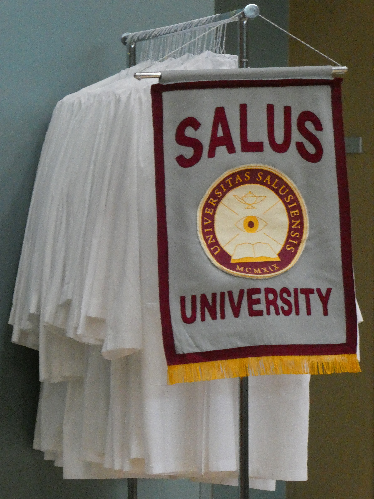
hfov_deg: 5.0
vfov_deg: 6.6
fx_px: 4322
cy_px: 250
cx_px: 187
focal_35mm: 300
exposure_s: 1/60
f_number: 5.8
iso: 1600
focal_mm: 53.8
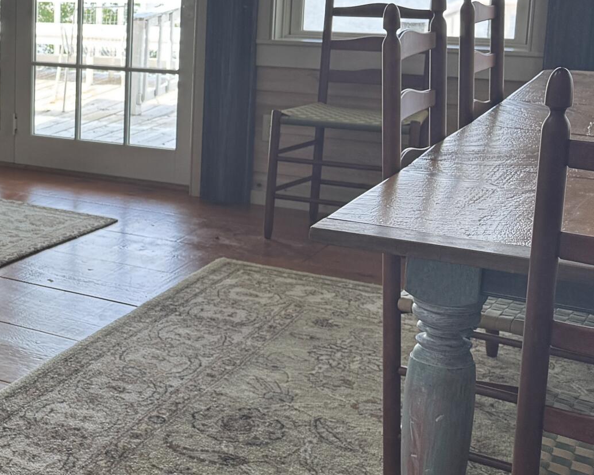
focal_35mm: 68
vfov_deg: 22.4
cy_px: 148
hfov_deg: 23.5
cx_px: -241
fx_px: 1195
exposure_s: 1/121
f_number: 1.78
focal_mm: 6.76
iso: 80
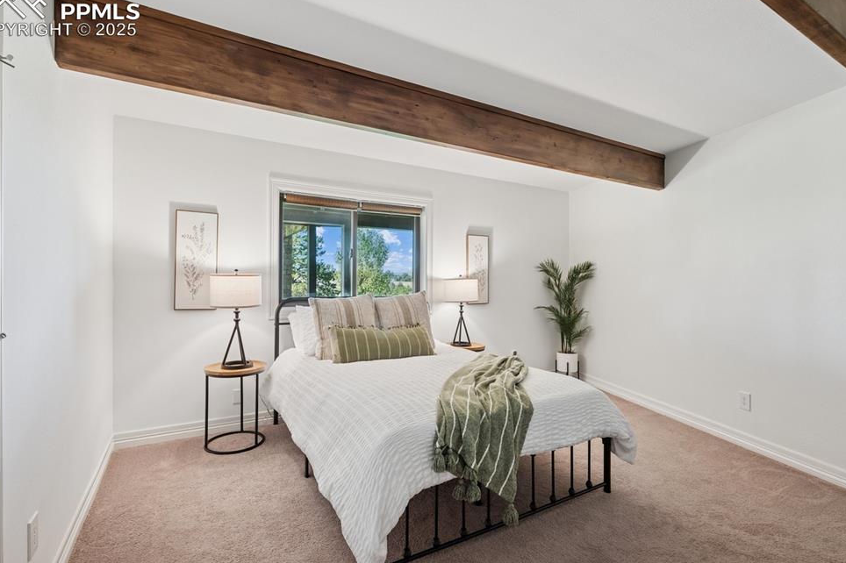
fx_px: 399
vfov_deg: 70.4
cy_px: 287
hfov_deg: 93.3
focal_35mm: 17
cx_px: 413
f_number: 11
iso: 100
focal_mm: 16
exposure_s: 1.6
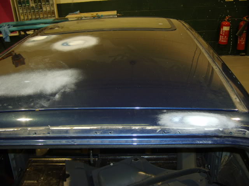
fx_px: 252
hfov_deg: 52.6
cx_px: 124
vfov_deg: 40.7
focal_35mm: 35
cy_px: 93
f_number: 2.8
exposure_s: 1/45
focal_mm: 5.8
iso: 100
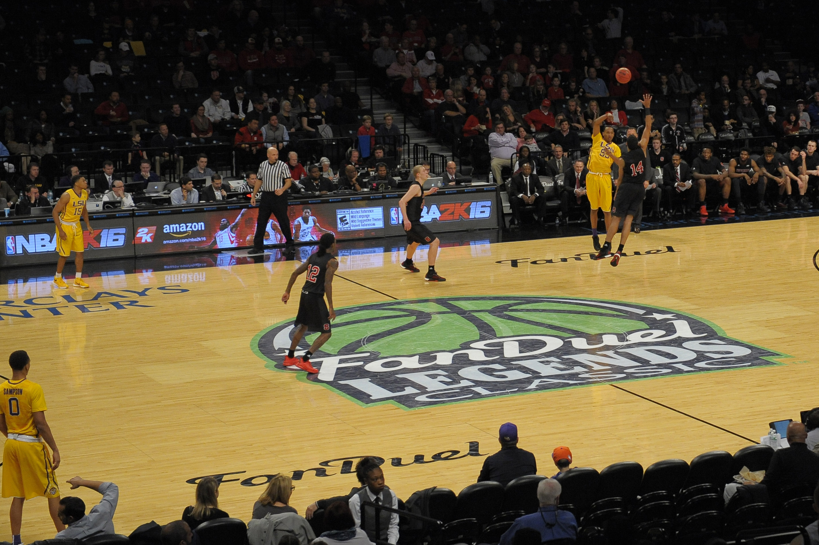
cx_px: 600
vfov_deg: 13.1
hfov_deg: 19.5
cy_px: 175
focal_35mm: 104
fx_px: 2364
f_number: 4.5
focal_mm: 70
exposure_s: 1/1000
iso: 2500
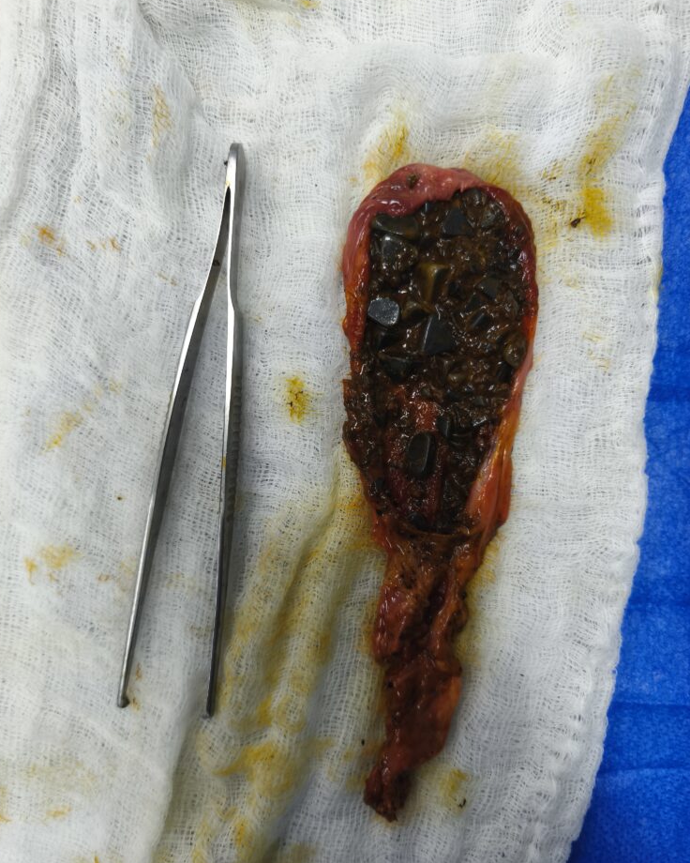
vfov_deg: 68.1
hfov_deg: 56.8
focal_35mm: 25
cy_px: 436
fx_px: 638
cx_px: 346
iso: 250
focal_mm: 5.35
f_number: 1.7
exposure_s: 1/60
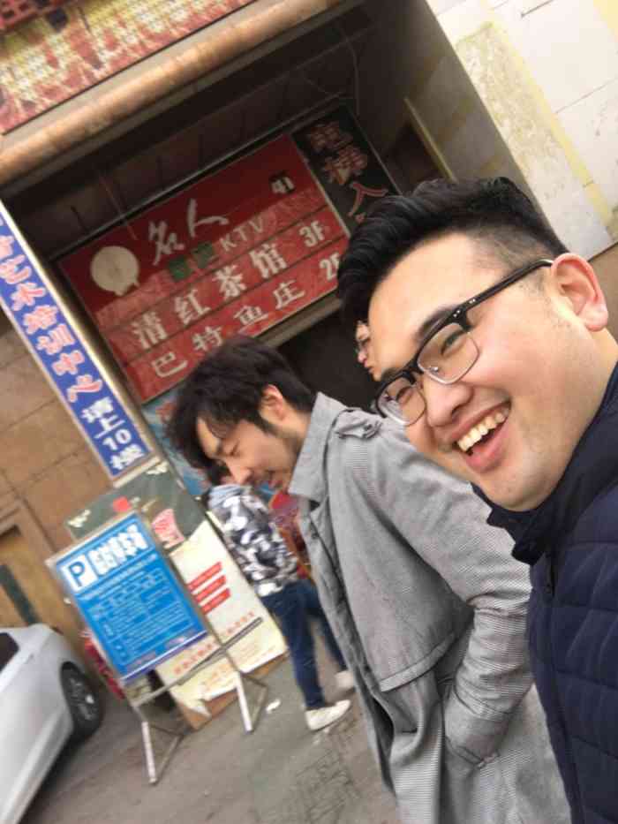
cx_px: 309
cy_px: 412
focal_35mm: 31
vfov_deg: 58.3
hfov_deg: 45.5
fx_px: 738
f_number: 2.2
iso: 32
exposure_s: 1/125
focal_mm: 2.65
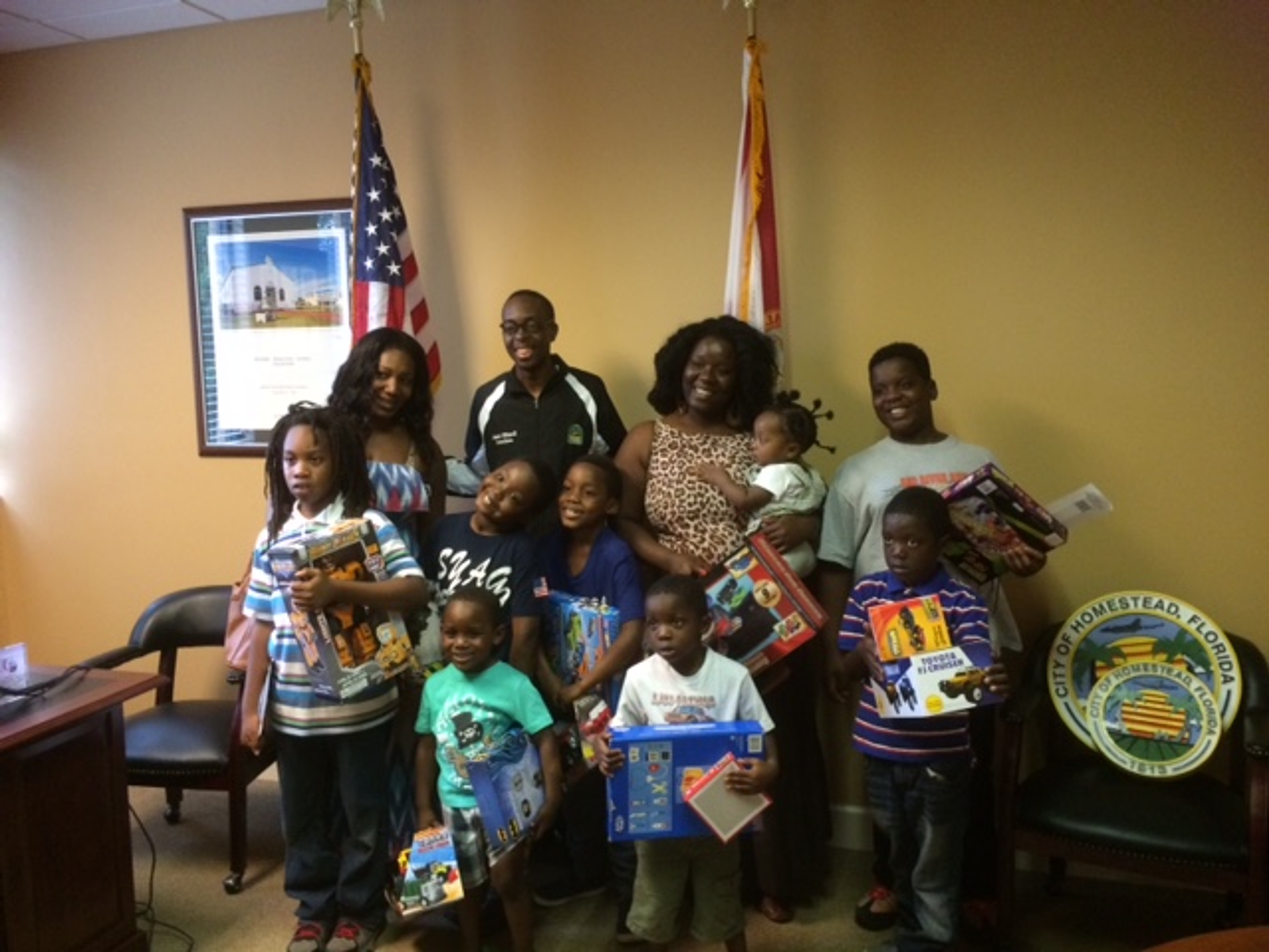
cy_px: 476
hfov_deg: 61.7
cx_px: 634
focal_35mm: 29
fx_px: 1063
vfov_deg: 48.2
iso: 250
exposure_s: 1/30
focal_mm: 4.15
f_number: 2.2
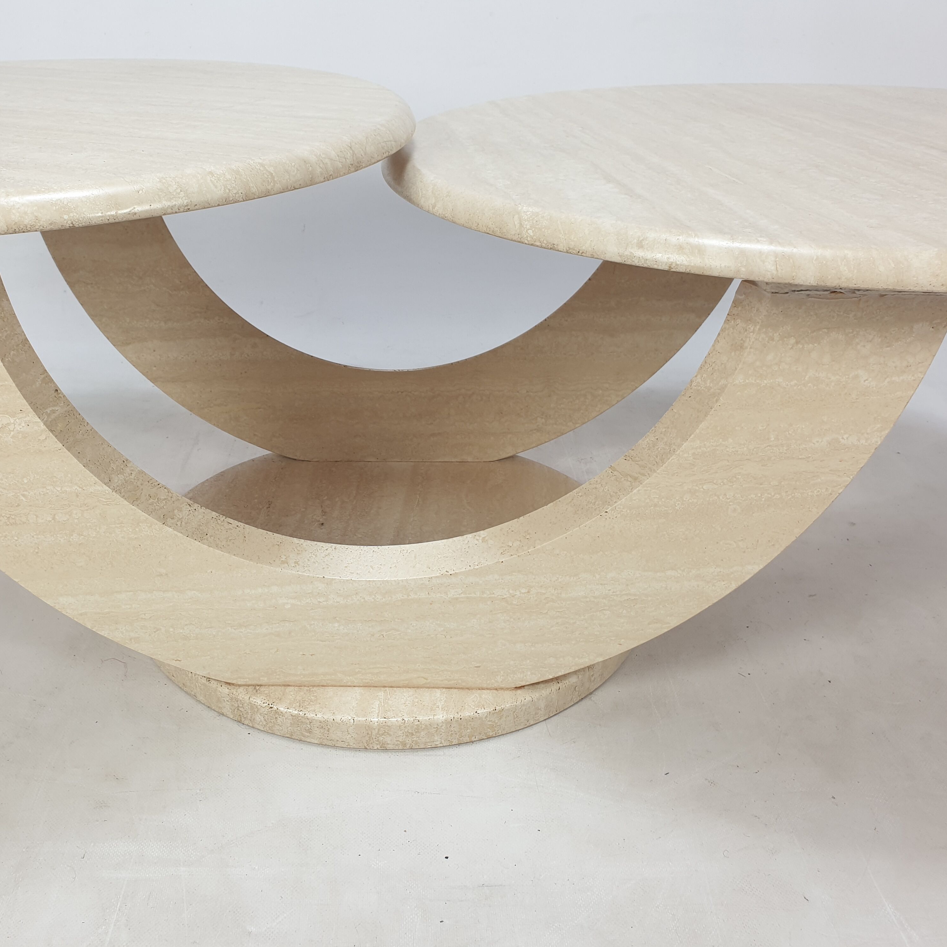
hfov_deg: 52.0
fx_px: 959
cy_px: 476
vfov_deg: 52.5
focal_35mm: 31
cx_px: 352
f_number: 2.4
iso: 50
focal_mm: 4.3
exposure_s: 1/50
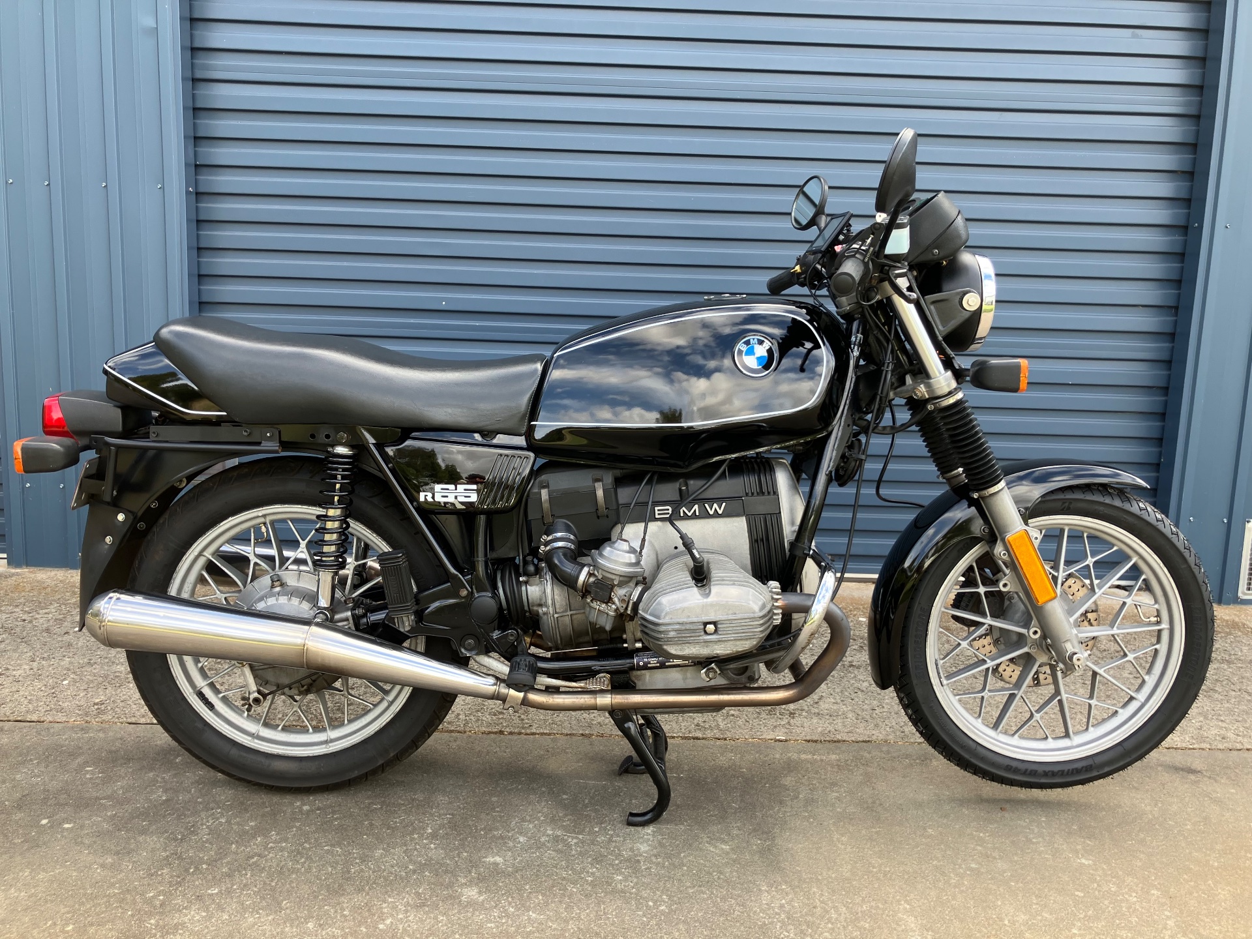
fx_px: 1013
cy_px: 470
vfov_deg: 49.7
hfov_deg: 63.4
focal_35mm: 28
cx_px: 626
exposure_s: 1/134
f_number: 1.8
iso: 25
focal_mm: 3.99
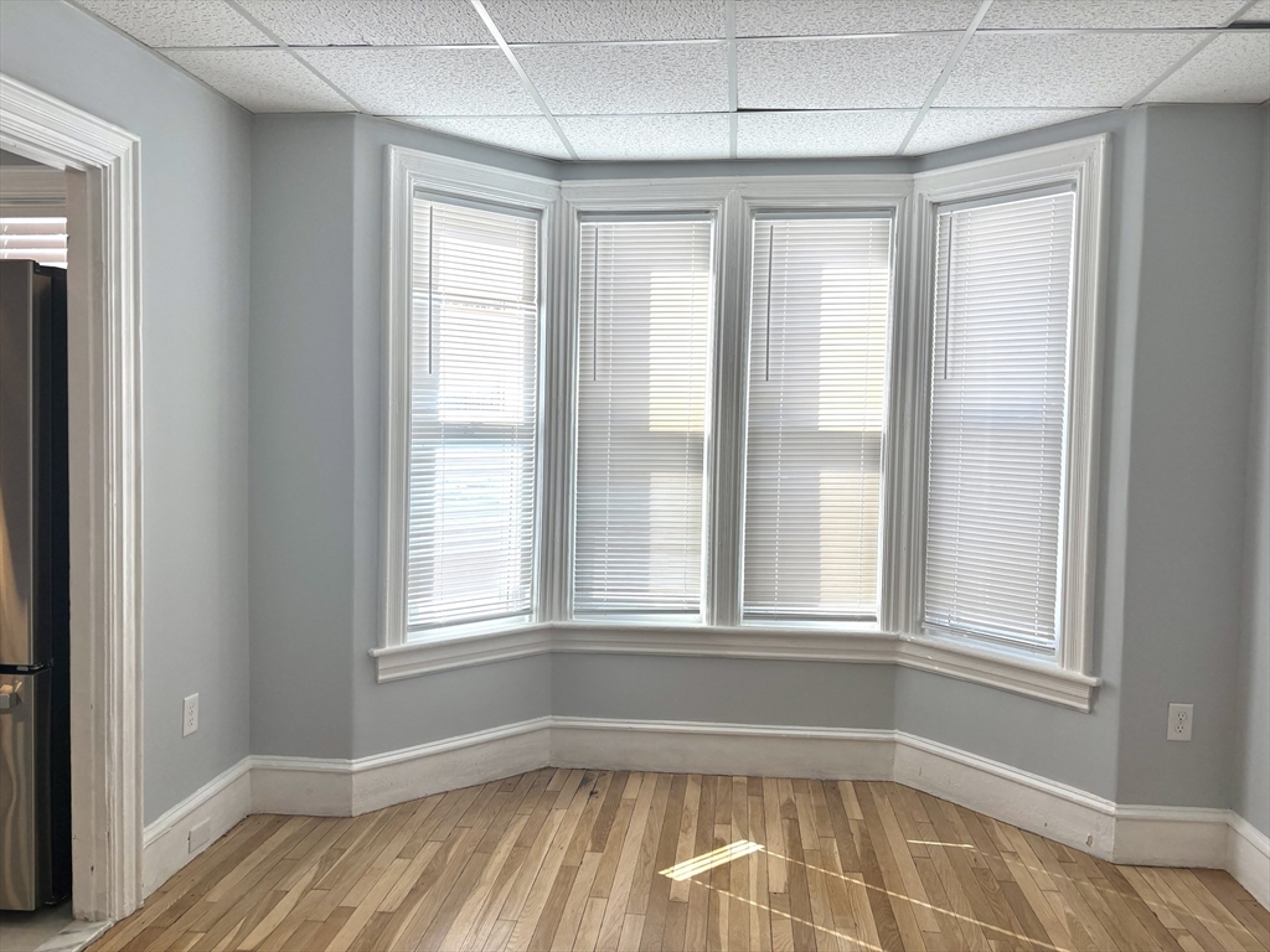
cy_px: 476
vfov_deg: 53.1
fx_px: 954
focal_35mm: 26
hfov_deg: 67.3
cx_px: 635
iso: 50
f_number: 1.6
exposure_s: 1/495
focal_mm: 5.96
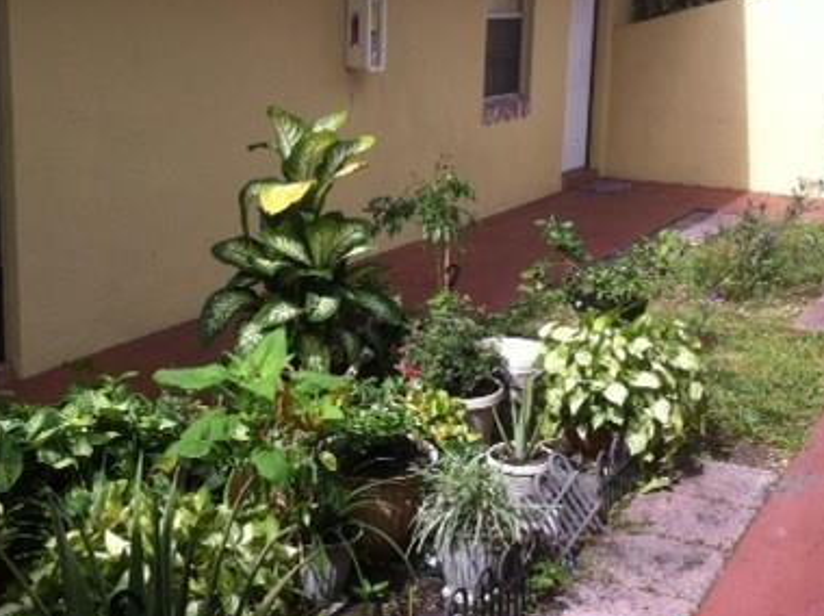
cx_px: 388
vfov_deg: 24.7
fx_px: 1403
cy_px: 265
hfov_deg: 32.7
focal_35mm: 59
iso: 80
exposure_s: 1/437
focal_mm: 3.85
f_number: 2.8
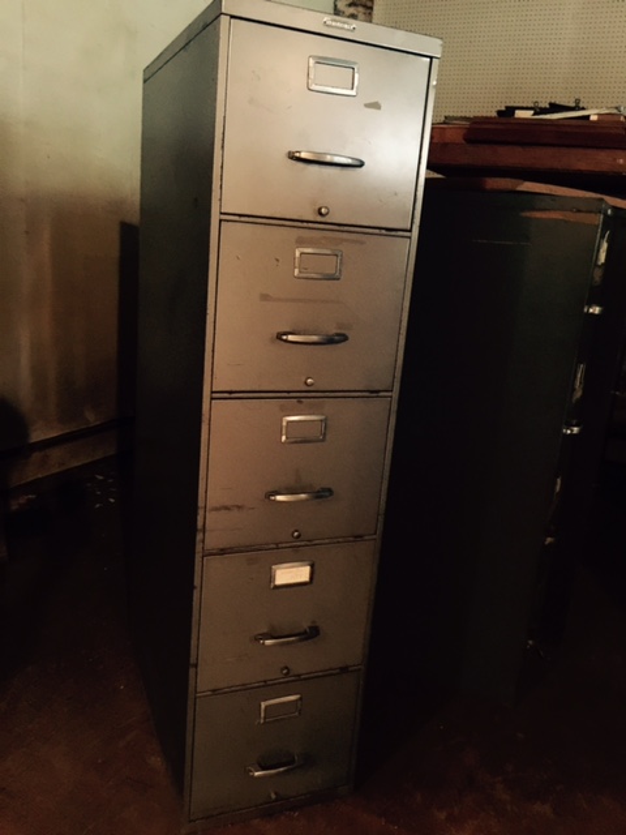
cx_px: 313
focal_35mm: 29
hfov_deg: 48.2
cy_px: 418
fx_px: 699
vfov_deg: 61.7
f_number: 2.2
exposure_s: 1/4
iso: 160
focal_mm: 4.15
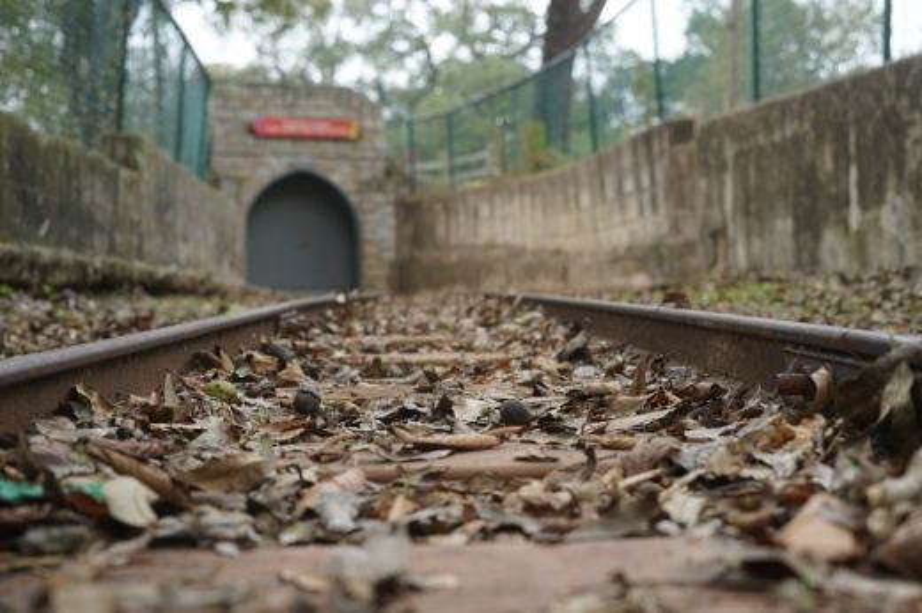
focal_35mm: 50
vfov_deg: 27.0
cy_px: 306
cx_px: 461
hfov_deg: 39.6
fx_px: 1280
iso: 160
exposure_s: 1/60
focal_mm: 50
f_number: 7.1
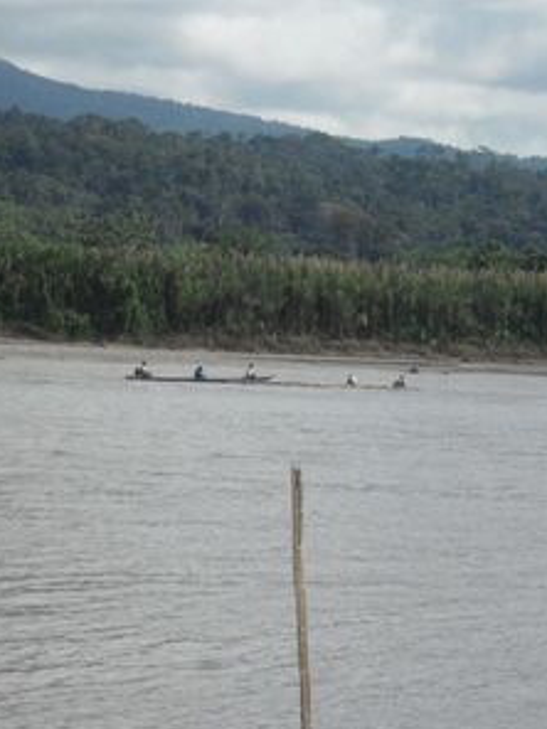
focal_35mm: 154
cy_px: 367
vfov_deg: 12.8
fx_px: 3245
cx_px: 202
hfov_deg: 9.6
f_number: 15.2
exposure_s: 1/90
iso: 80
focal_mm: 18.9
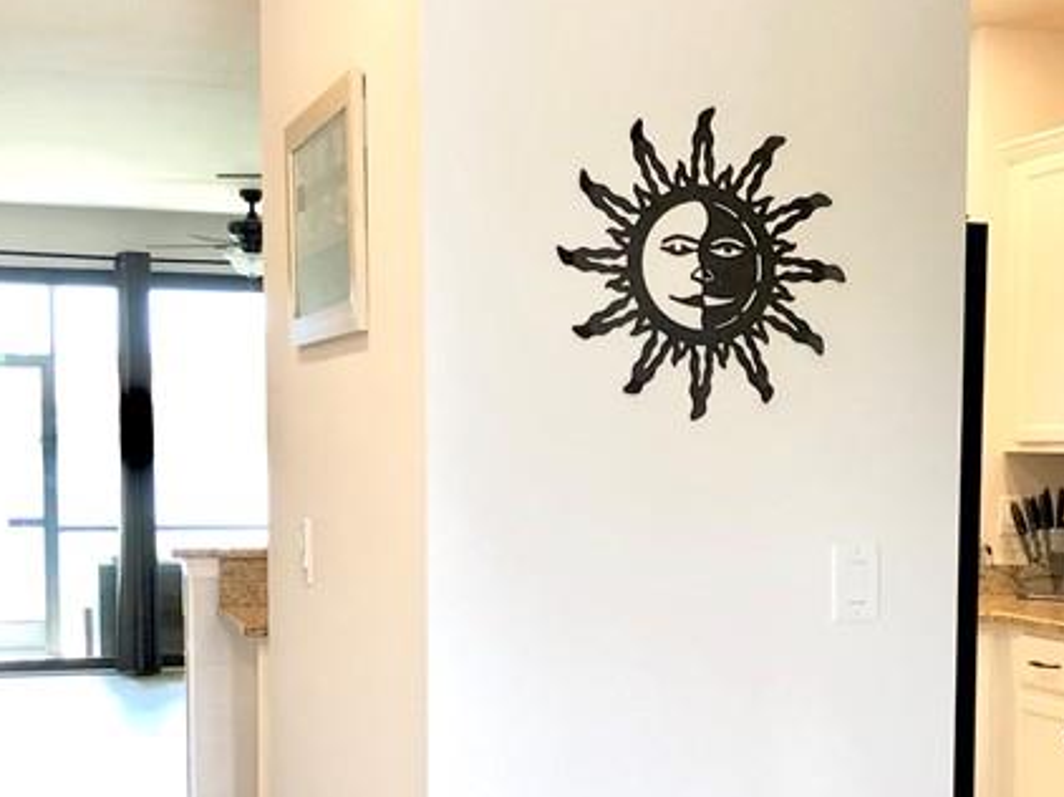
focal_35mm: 68
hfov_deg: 28.4
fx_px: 2089
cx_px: 711
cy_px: 656
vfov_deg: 21.3
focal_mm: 4
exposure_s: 1/30
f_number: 1.8
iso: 25
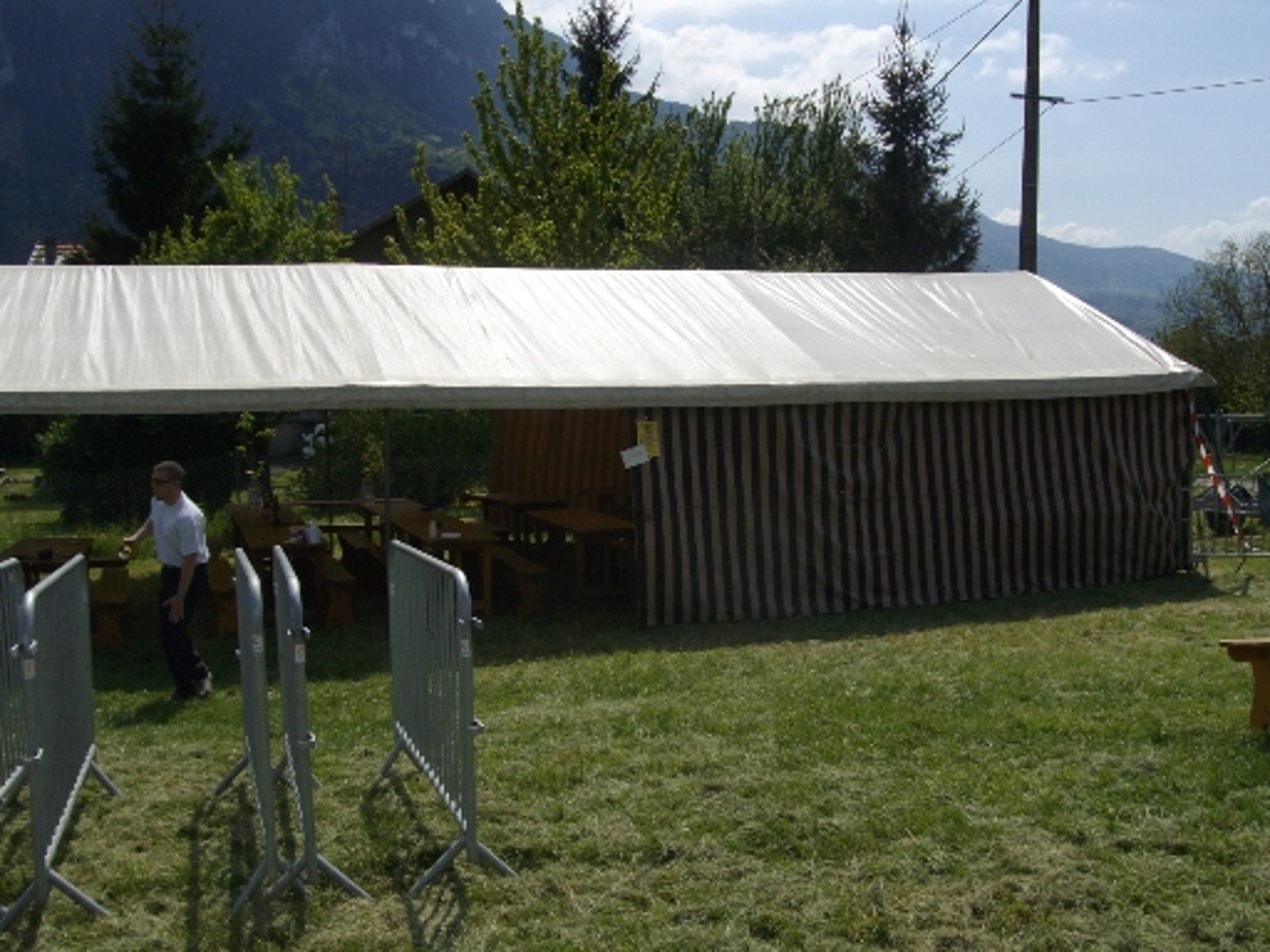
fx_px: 1321
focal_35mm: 36
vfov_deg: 39.7
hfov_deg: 51.4
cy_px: 476
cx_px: 635
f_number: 4.8
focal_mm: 6
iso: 80
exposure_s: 1/1000
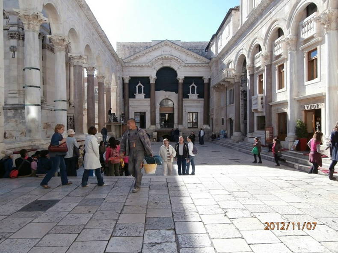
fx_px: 234
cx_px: 169
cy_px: 126
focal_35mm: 24
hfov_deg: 71.6
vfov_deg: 56.8
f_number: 3
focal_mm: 4.2
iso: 100
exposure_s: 1/500
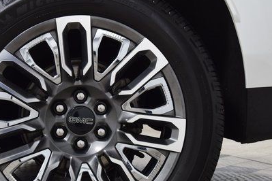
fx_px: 582
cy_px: 119
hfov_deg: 26.1
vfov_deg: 17.7
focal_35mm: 77
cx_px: 83
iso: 720
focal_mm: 32
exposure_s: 1/15
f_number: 6.3
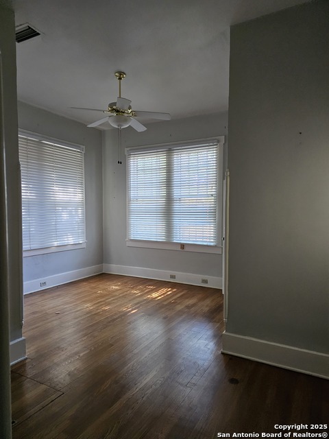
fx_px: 291
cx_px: 164
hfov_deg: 58.9
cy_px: 220
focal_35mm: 23
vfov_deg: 73.9
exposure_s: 1/120
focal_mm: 6.3
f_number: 1.7
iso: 1000
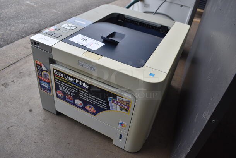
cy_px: 79
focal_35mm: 27
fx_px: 177
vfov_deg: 48.0
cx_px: 118
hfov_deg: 67.3
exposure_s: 1/160
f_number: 6.3
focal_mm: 18
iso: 200
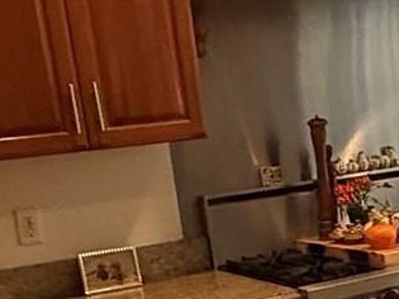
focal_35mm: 91
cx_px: 480
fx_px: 1049
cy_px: 365
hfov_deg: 20.2
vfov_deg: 15.6
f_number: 2.2
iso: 500
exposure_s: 1/120
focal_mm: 2.22
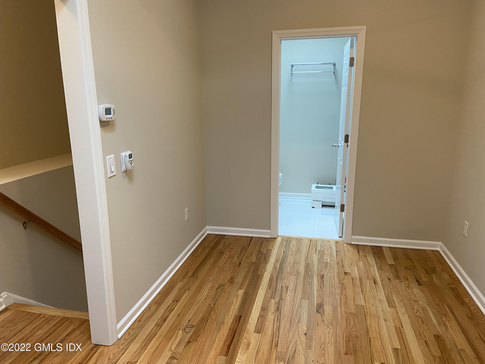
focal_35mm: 26
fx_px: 364
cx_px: 242
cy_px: 182
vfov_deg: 53.1
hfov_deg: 67.3
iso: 160
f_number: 1.8
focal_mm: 4.25
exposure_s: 1/60
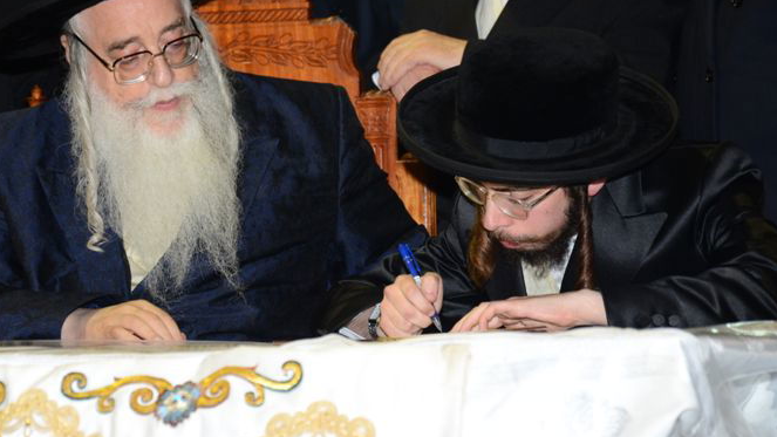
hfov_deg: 10.8
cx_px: 330
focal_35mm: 199
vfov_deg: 6.1
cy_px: 131
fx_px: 4093
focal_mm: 105
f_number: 5.6
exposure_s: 1/80
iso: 1250
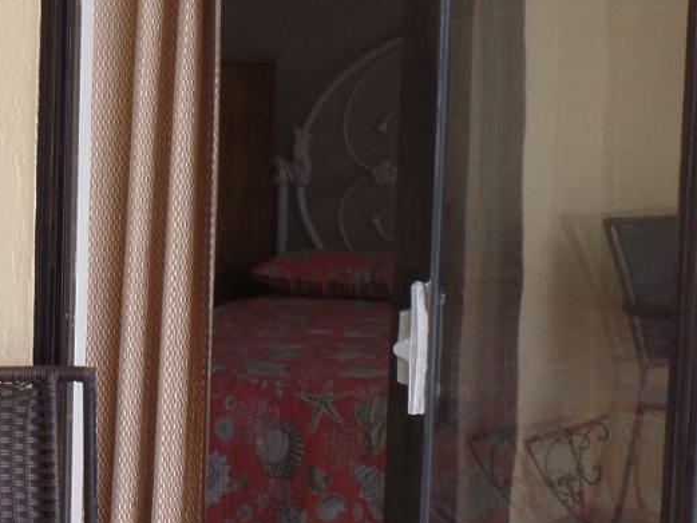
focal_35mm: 129
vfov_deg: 11.5
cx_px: -159
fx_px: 2598
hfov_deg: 14.7
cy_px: 369
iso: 80
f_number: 3.6
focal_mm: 7.5
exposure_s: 1/250
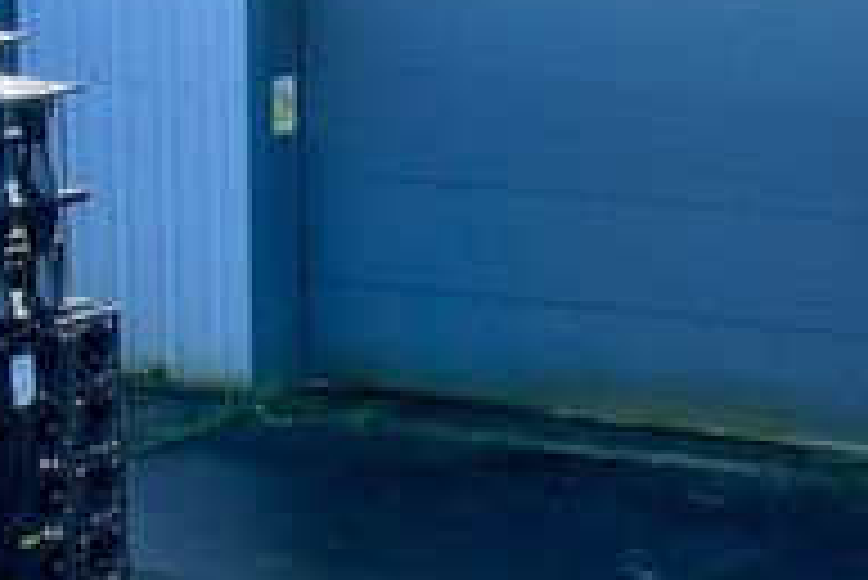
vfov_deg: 8.4
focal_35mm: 164
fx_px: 3957
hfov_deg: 12.2
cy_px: 81
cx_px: 1048
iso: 100
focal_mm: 8.4
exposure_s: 1/1250
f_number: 2.8
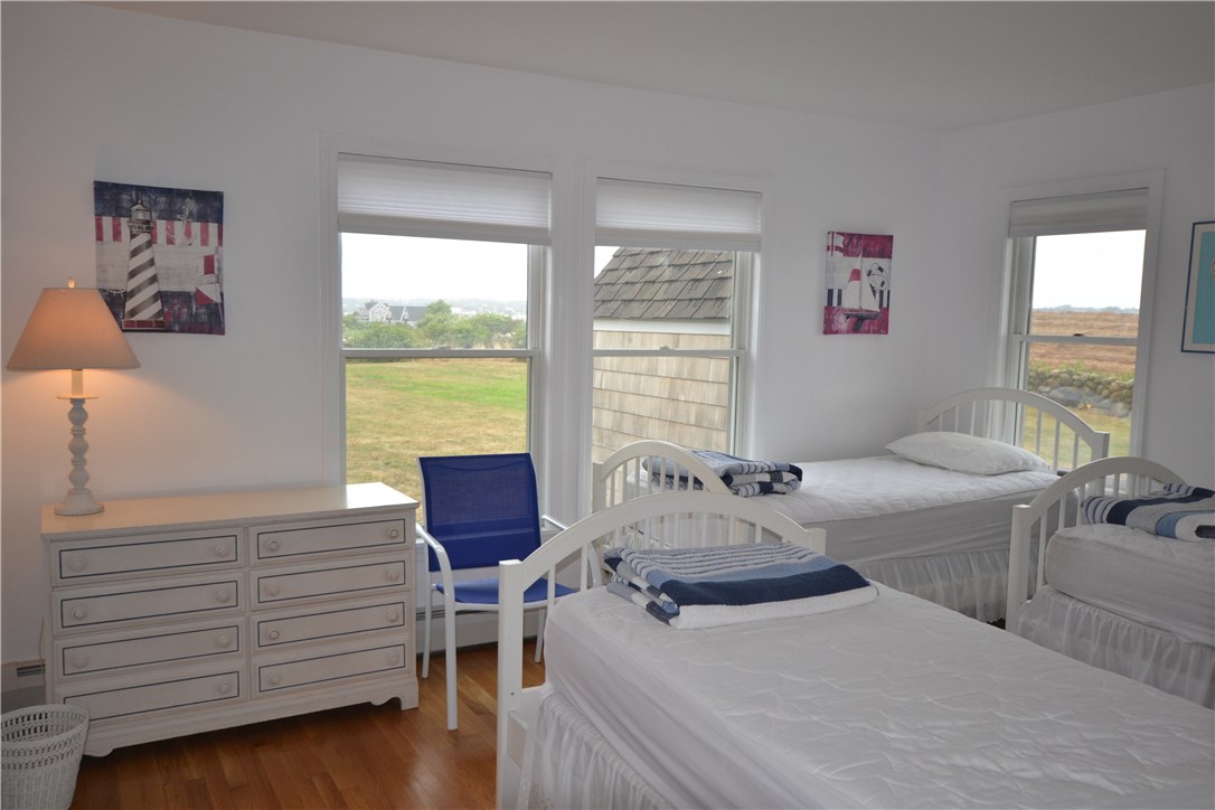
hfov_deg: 61.9
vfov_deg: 43.6
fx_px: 1012
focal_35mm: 30
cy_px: 405
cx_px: 608
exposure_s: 1/100
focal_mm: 20
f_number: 5.6
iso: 400
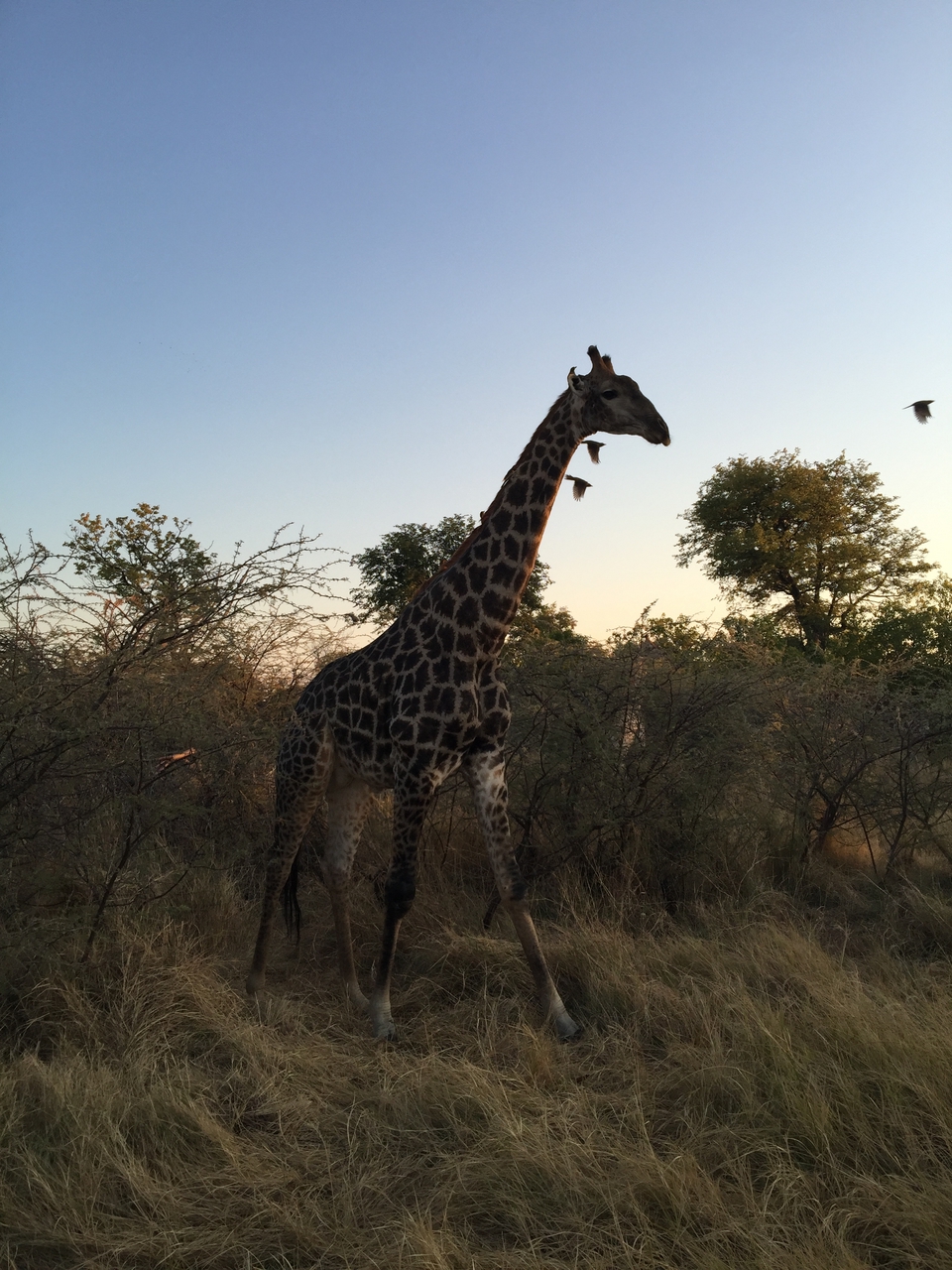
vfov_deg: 61.7
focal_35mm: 29
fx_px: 1063
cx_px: 476
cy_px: 635
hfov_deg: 48.2
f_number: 2.2
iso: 32
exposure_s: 1/341
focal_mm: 4.15
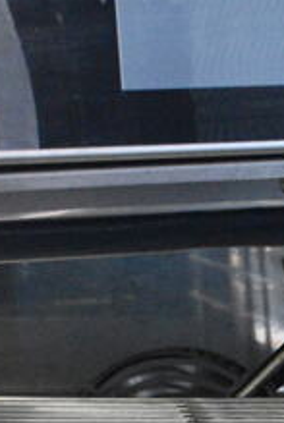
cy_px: 553
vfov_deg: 12.7
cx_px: 315
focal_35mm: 156
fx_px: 1838
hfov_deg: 8.8
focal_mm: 25
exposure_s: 1/200
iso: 6400
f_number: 7.1
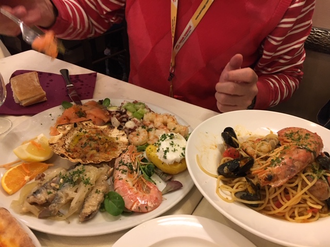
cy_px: 124
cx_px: 165
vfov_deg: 48.2
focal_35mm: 29
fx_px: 276
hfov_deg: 61.7
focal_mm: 4.15
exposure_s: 1/33
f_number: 2.2
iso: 200
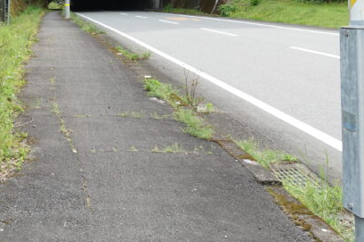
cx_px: -10
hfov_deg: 26.1
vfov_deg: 18.0
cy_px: -25
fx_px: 738
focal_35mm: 73
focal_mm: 10.6
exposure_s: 1/100
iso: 125
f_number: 5.6
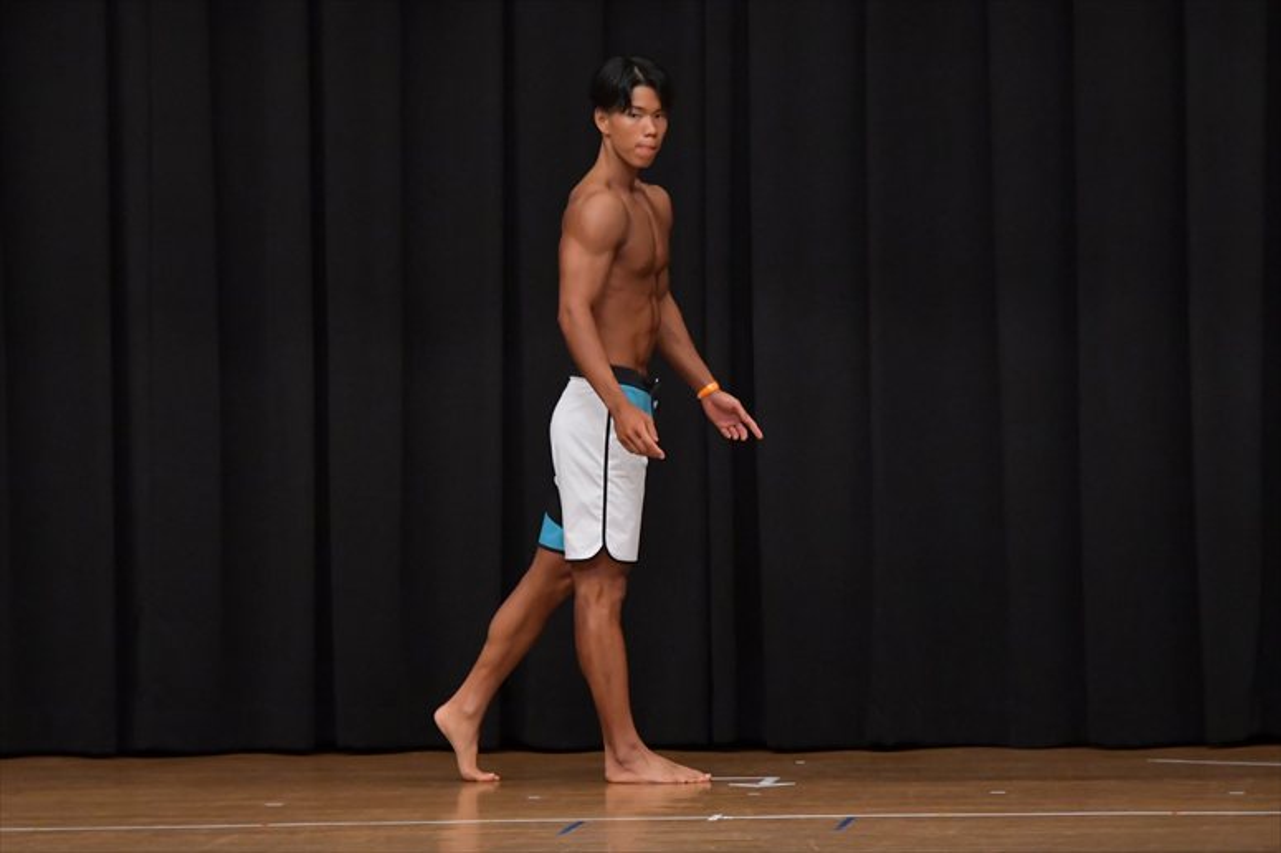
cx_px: 640
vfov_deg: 5.4
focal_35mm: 255
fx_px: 9069
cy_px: 426
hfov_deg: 8.1
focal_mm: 170
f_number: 5.6
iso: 6400
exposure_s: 1/400
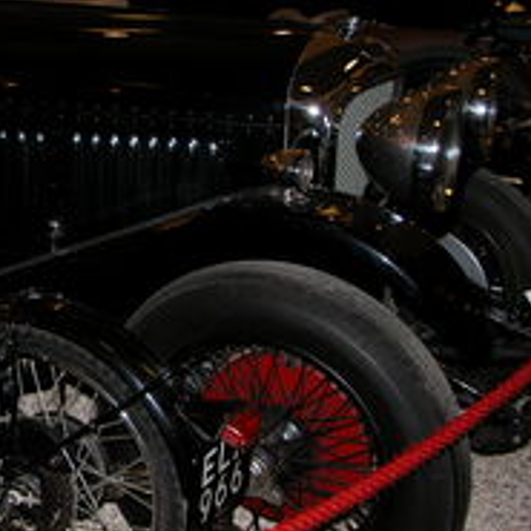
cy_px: 178
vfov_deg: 25.6
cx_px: -37
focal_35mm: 67
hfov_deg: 24.2
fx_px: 1163
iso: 100
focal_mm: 8.9
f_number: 2.8
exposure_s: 1/60
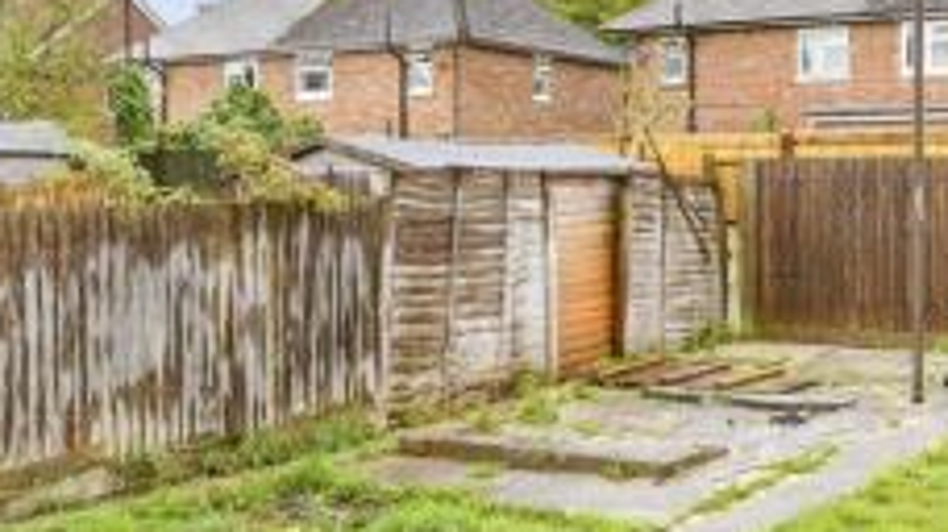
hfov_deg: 42.1
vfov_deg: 25.8
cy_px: 347
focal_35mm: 46
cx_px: 790
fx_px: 1156
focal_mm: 14
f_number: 8
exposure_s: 1/80
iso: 200
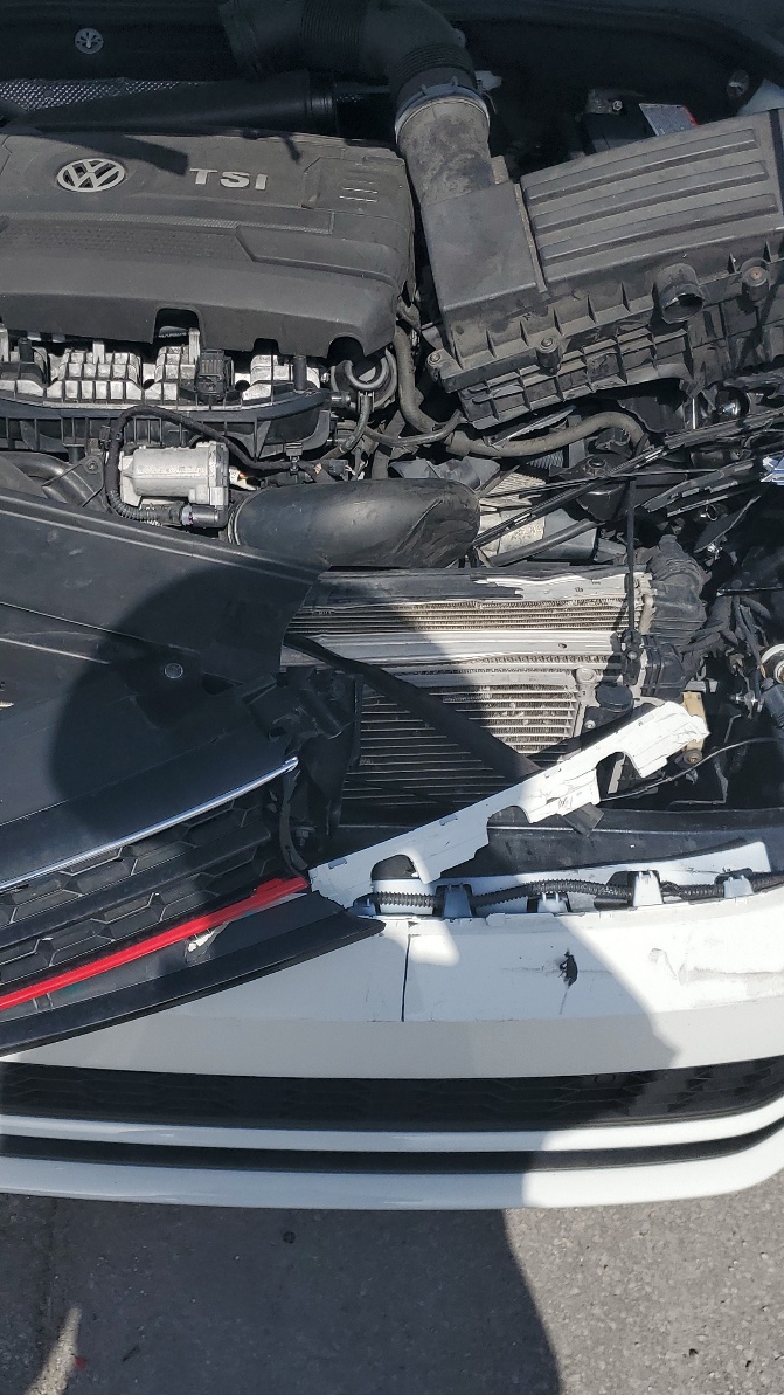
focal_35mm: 38
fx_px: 1404
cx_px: 286
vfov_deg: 52.8
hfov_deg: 31.0
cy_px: 699
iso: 50
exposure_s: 1/5000
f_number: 1.5
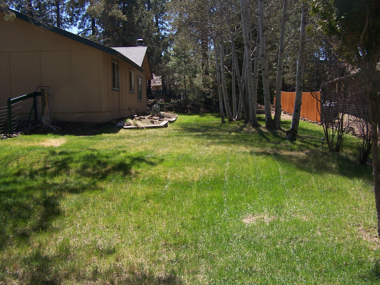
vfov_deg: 37.7
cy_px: 142
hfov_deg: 49.0
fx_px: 417
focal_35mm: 38
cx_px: 190
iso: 80
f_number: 2.8
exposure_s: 1/640
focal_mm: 6.3
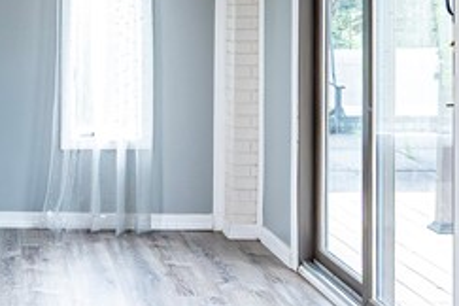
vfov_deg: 19.9
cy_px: 27
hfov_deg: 28.8
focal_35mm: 67
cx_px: 42
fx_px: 854
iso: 5000
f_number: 8
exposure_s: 1/200
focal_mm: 15
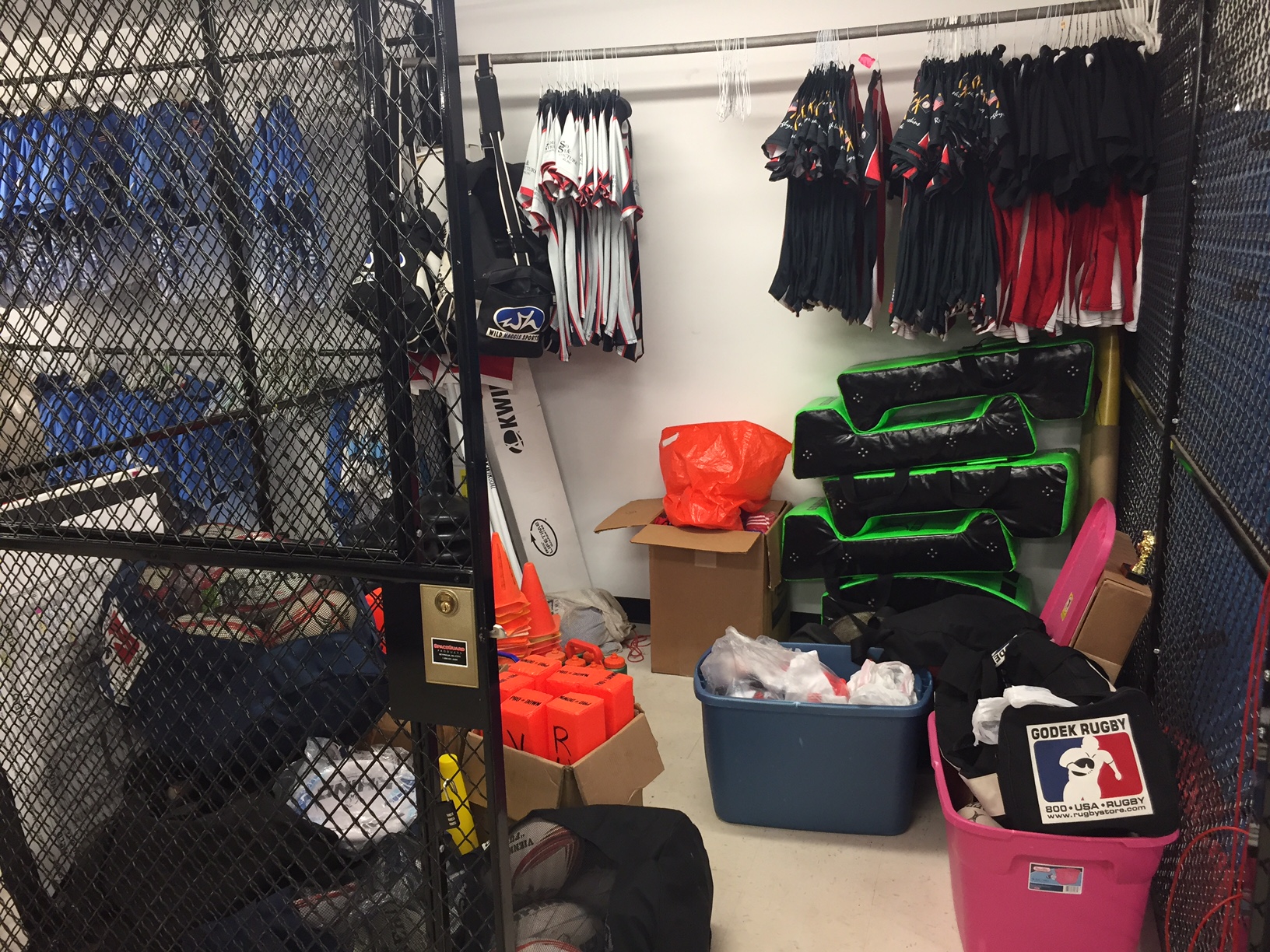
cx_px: 635
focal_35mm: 29
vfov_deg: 48.2
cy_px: 476
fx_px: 1064
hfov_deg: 61.7
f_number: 2.2
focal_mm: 4.15
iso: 80
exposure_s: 1/30
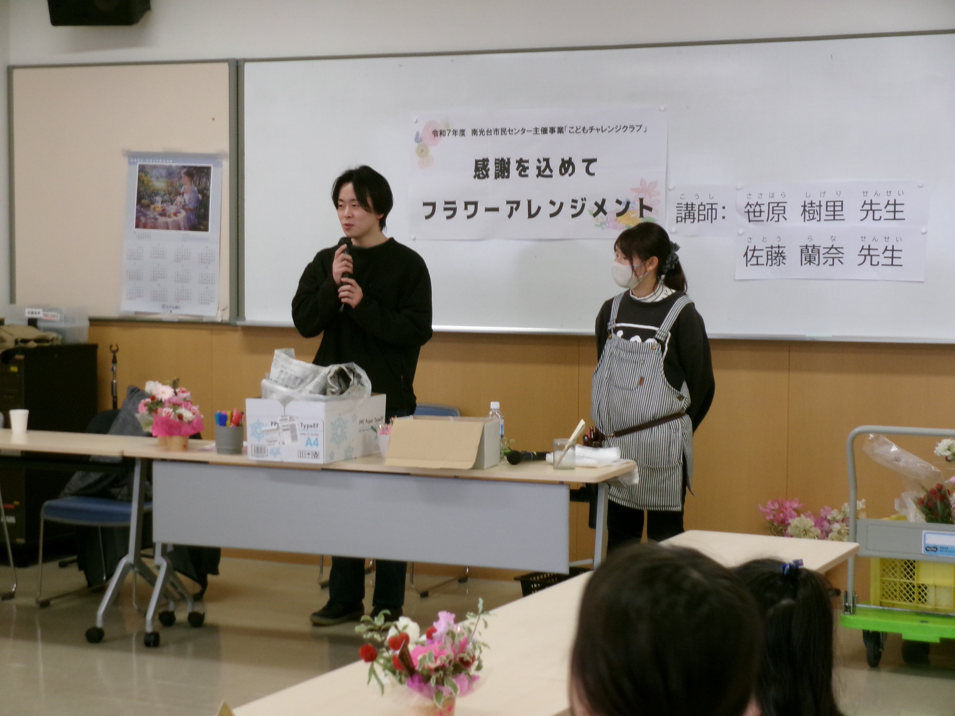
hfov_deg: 25.0
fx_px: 2152
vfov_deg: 18.9
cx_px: 478
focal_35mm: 78
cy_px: 358
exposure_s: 1/34
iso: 338
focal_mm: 14
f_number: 5.4
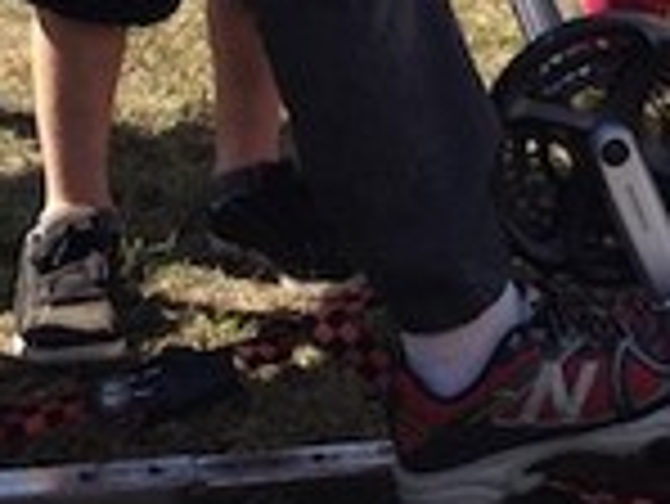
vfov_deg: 10.1
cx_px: 585
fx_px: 2731
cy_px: -292
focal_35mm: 141
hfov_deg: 13.9
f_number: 2.4
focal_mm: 4.28
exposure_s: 1/717
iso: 64
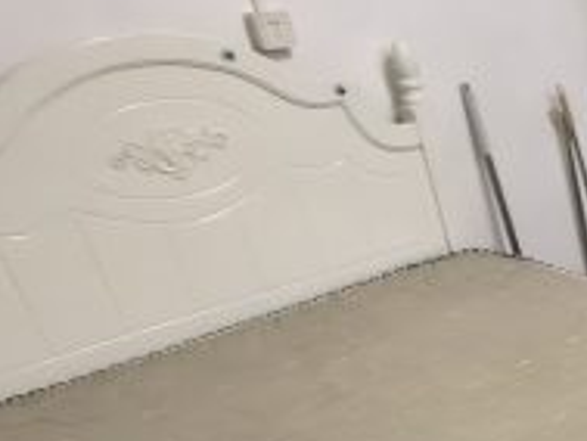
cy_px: 422
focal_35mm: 55
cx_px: 988
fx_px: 933
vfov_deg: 25.5
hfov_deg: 23.4
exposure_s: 1/33.3
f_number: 2.2
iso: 500
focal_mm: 1.95
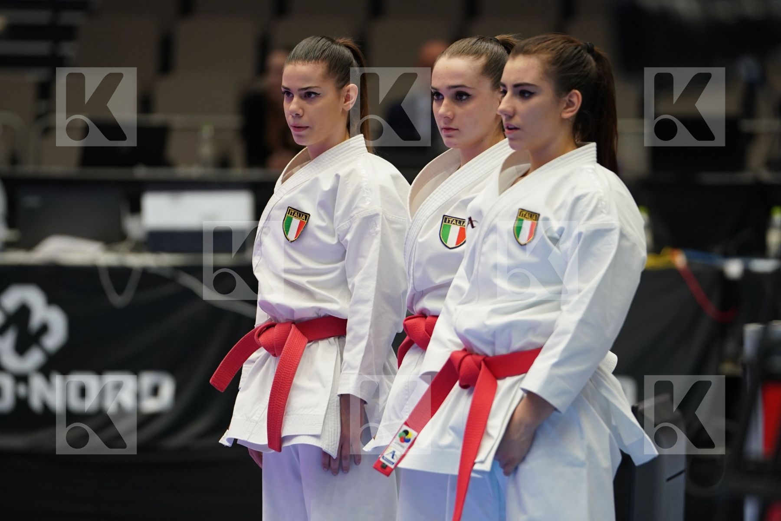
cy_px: 260
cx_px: 390
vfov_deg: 4.6
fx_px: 6508
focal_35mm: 300
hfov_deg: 6.9
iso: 1250
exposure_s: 1/500
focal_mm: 200
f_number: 2.8
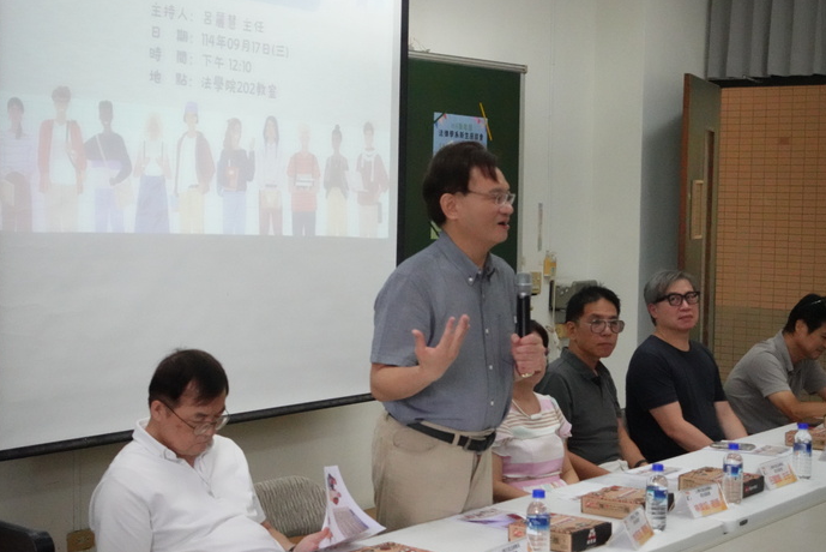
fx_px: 1492
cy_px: 274
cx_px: 415
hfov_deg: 30.9
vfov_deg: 20.9
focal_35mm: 65
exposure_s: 1/160
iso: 5000
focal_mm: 23.64
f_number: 4
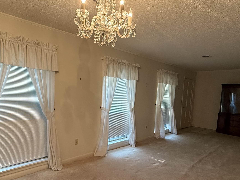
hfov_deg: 69.3
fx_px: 173
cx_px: 111
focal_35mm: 25
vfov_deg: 54.4
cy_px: 110
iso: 250
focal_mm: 2.22
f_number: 2.2
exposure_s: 1/60
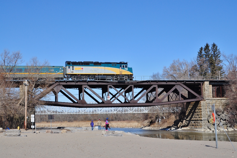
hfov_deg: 37.9
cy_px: 79
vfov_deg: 25.7
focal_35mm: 52
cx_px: 118
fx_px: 345
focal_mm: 35
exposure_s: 1/640
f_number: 11
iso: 400
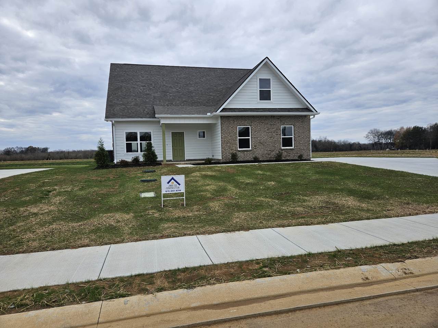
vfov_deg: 58.9
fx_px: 291
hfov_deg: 73.9
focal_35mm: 23
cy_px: 164
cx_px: 219
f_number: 1.8
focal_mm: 5.4
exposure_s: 1/1410
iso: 25
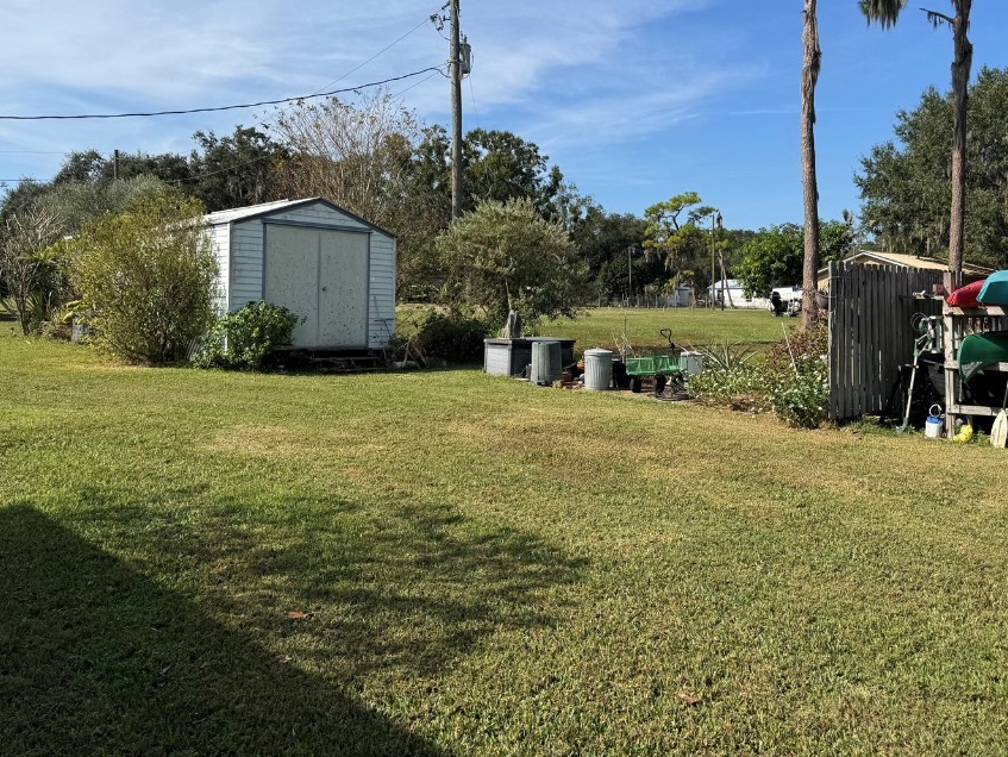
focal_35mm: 29
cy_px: 309
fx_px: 845
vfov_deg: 48.0
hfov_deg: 61.1
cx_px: 605
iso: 80
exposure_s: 1/4310
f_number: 1.78
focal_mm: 6.76
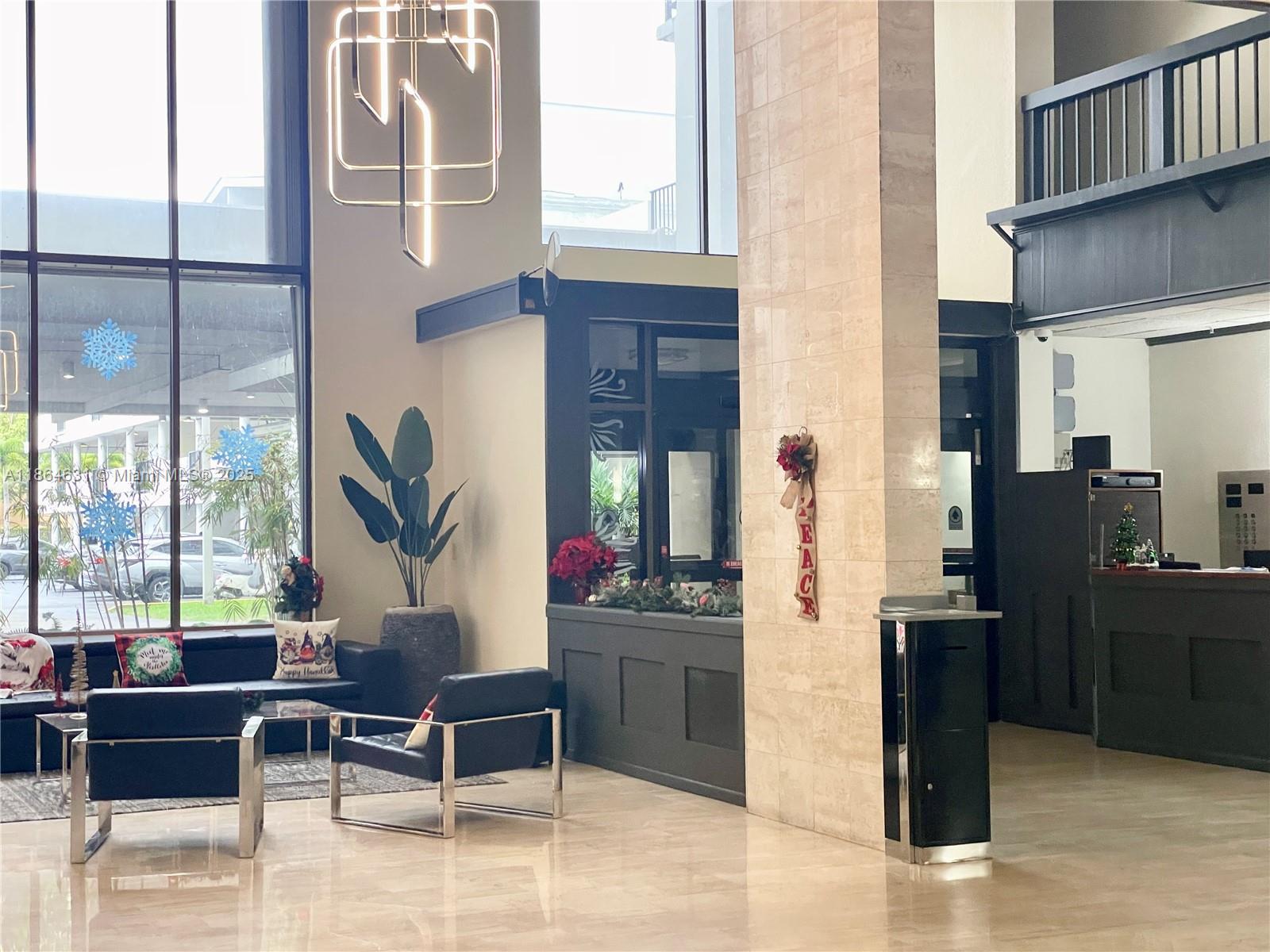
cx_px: 635
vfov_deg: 28.0
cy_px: 476
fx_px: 1908
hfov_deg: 36.8
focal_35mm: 52
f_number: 2
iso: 200
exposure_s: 1/60
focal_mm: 6
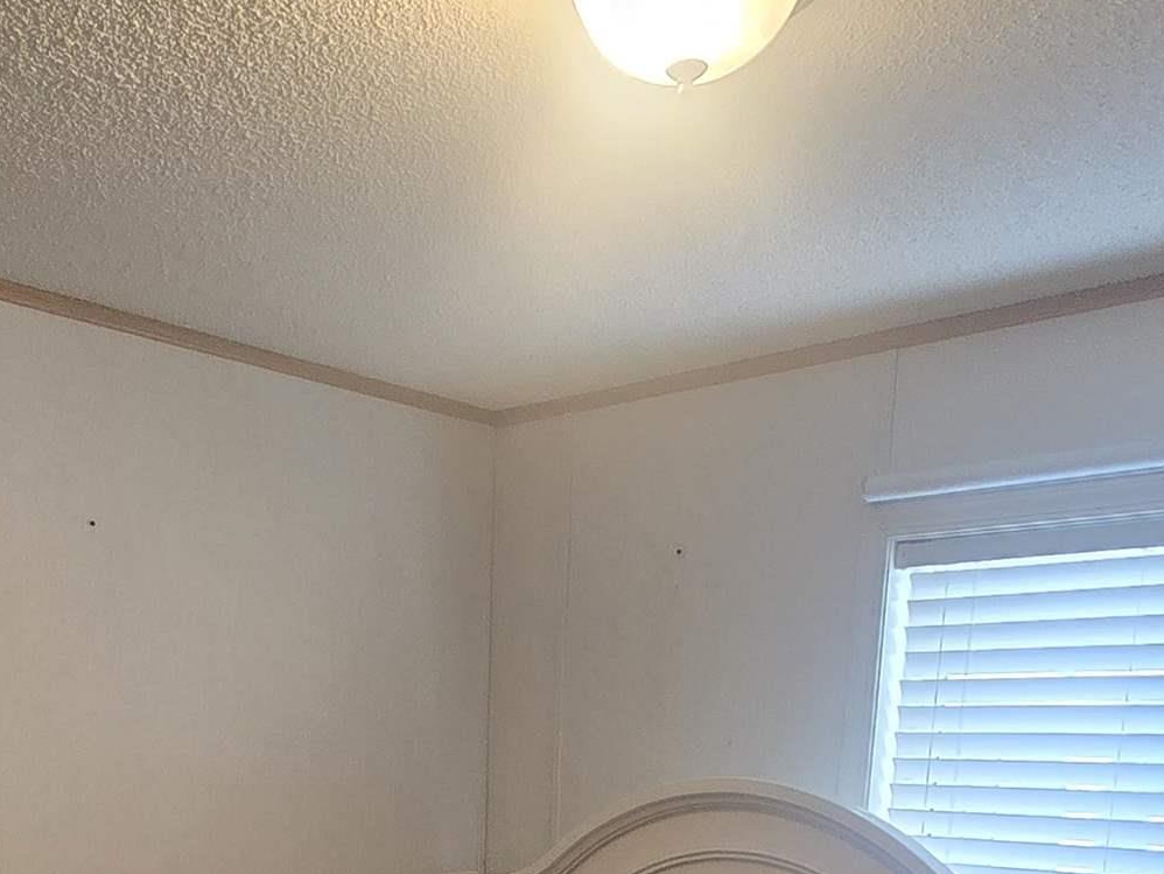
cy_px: 1130
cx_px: 460
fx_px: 1345
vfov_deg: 29.3
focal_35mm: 40
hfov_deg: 46.5
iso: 320
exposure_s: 1/60
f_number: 2.2
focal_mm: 2.2
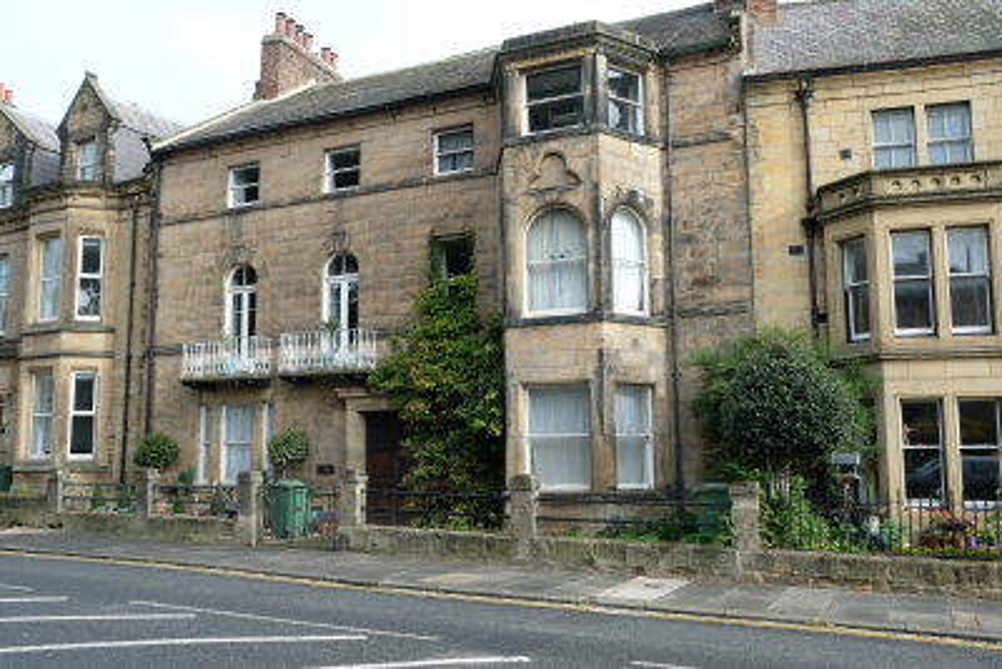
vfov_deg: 37.9
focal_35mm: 35
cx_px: 501
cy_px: 334
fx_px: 974
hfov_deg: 54.4
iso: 200
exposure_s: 1/170
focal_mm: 23
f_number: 5.6
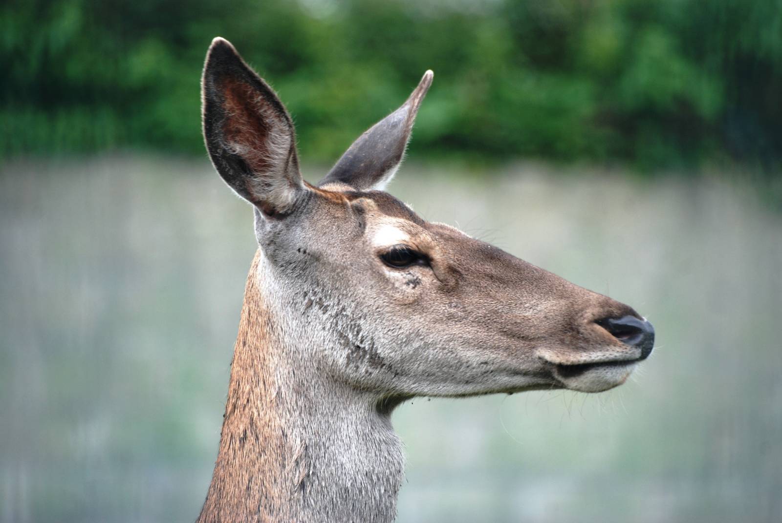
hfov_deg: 5.1
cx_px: 391
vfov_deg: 3.4
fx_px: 8808
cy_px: 262
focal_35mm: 405
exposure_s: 1/200
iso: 200
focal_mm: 270
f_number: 5.6
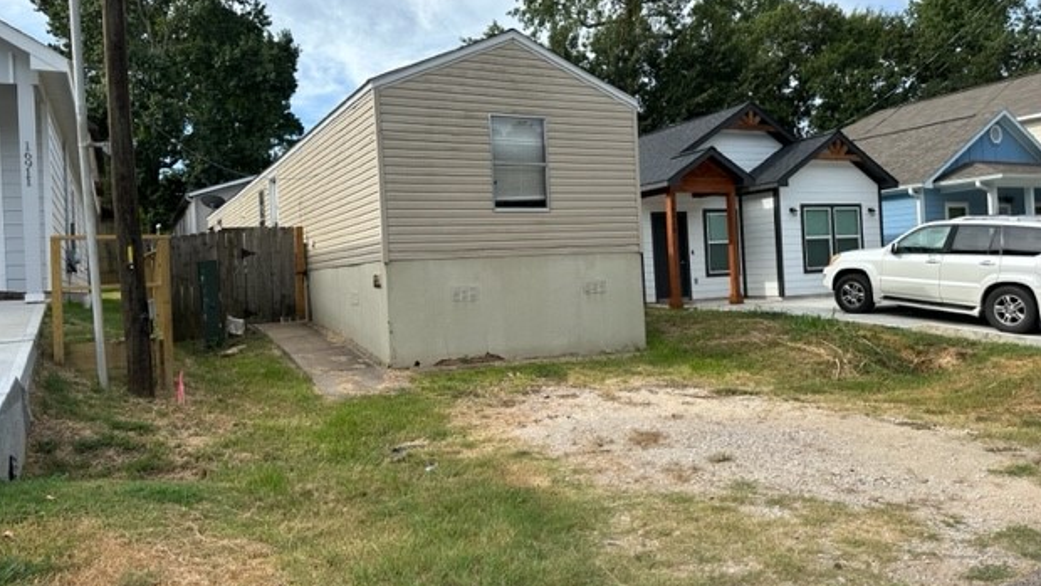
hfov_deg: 69.8
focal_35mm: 27
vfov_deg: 42.9
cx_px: 505
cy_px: 260
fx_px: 745
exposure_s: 1/2469
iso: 80
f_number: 1.78
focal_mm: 6.86
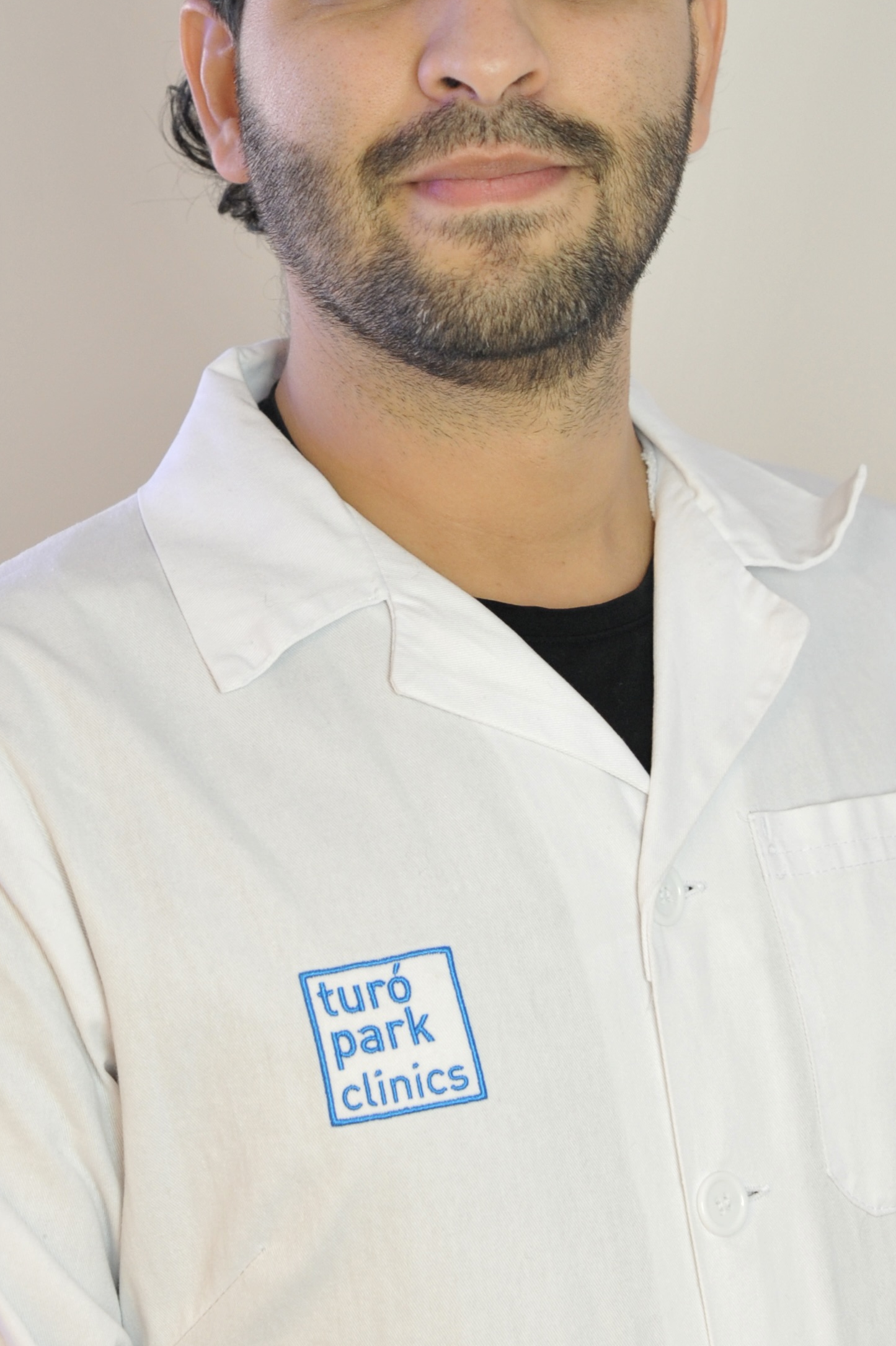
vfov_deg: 20.6
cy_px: 319
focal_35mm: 98
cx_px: 466
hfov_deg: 13.9
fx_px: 3662
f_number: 4
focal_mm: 50
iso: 1600
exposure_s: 1/80
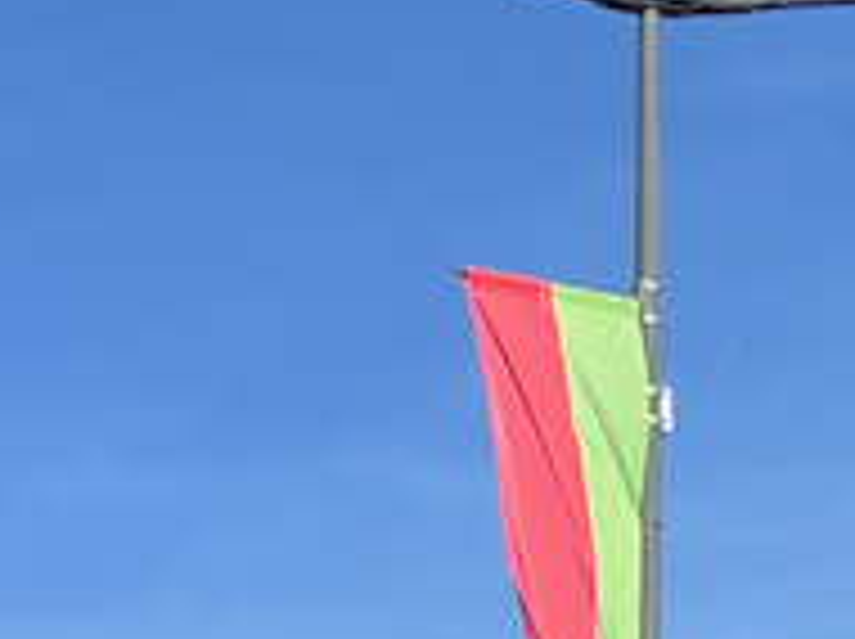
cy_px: 1778
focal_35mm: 155
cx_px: -292
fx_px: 3824
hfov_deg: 12.3
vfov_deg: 8.4
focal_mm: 2.69
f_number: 1.9
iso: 25
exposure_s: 1/659
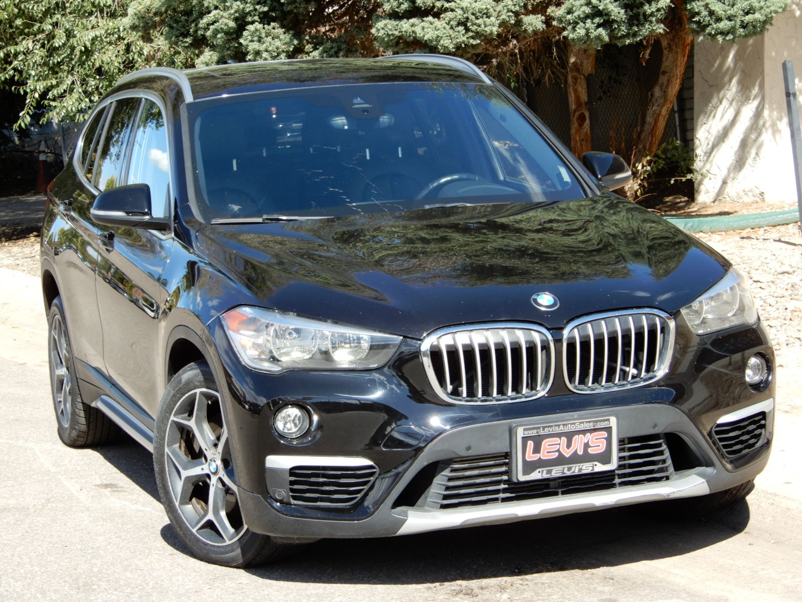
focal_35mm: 85
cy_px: 301
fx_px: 1969
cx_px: 401
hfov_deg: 23.0
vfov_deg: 17.4
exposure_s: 1/200
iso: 80
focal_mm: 15.2
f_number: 5
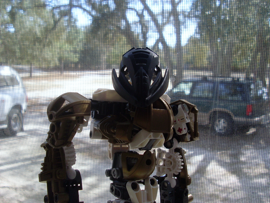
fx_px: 296
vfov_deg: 37.7
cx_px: 135
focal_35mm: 38
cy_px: 102
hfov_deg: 49.0
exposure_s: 1/250
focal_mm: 6.3
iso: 80
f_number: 3
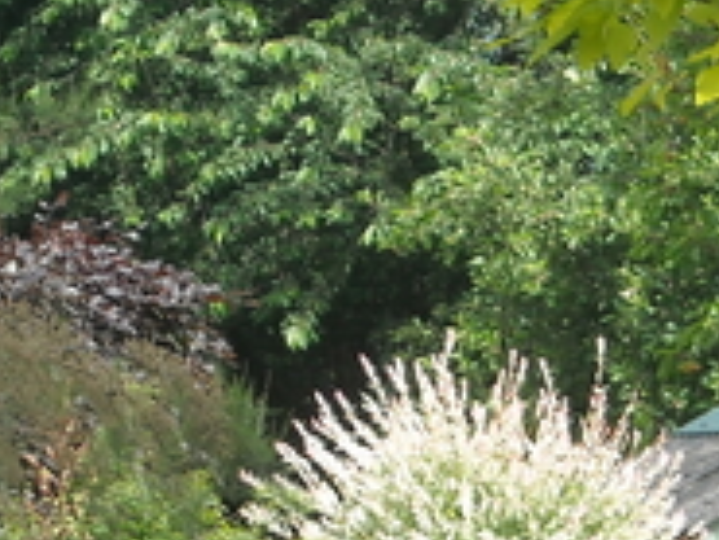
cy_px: 556
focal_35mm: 340
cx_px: 501
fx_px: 7067
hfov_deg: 5.8
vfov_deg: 4.4
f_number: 4.7
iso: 64
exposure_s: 1/148
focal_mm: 17.1
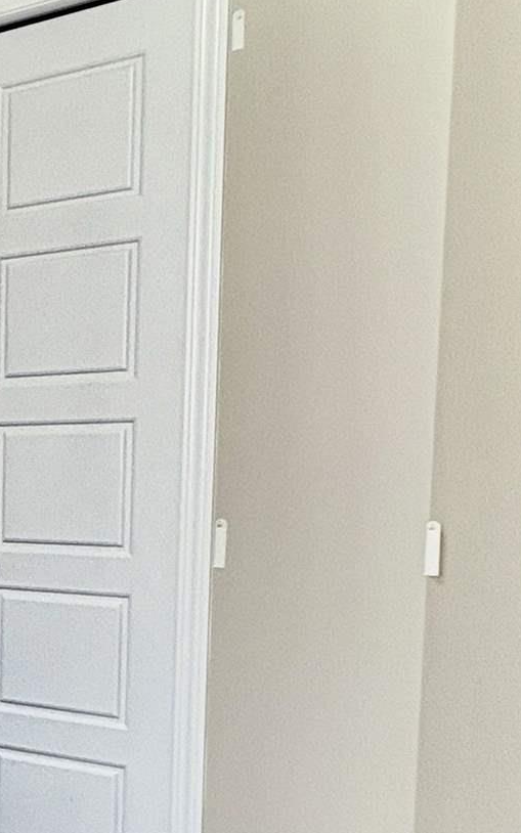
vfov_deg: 35.9
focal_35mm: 56
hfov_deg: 16.2
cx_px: -595
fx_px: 1272
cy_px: 562
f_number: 2.2
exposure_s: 1/60
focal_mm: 2.22
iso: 160
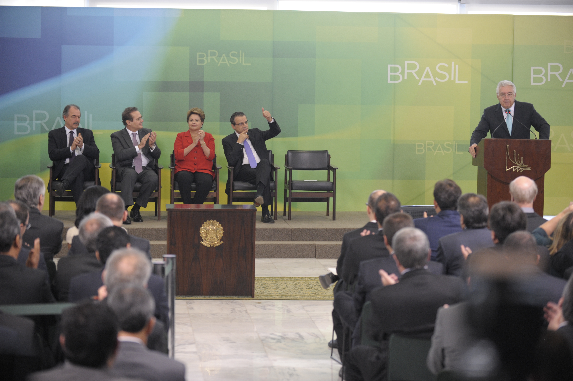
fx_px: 1670
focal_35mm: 105
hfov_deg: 19.5
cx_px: 286
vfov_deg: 13.0
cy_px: 190
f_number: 2.8
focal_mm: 105
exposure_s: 1/160
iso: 1600
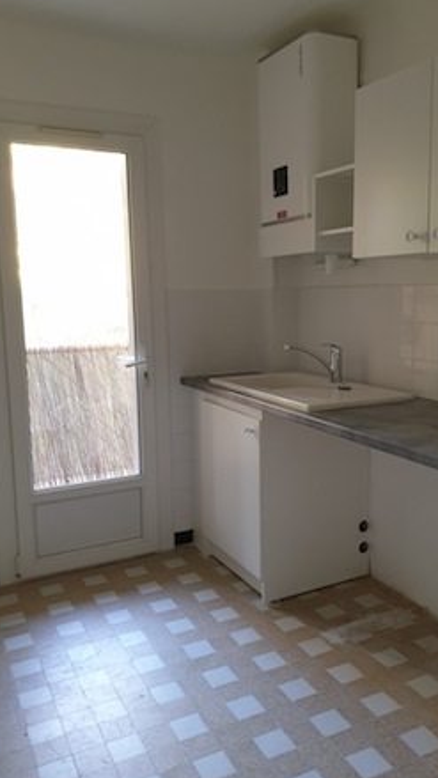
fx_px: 640
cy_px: 369
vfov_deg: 62.6
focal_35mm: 31
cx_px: 262
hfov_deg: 37.6
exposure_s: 1/30
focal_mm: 4.3
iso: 250
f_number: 2.4
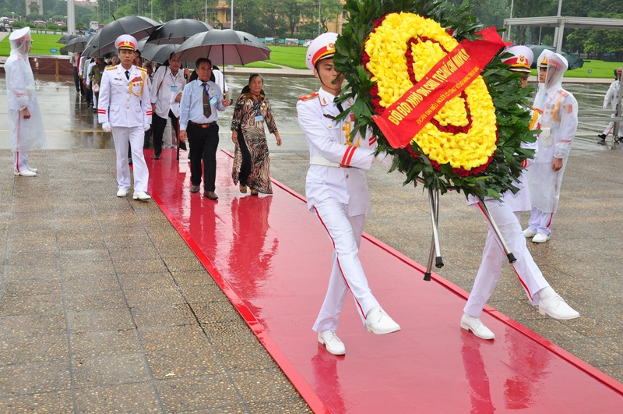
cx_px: 312
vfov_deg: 31.8
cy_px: 207
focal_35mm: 42
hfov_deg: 46.5
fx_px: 726
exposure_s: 1/125
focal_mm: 28
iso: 400
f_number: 6.3
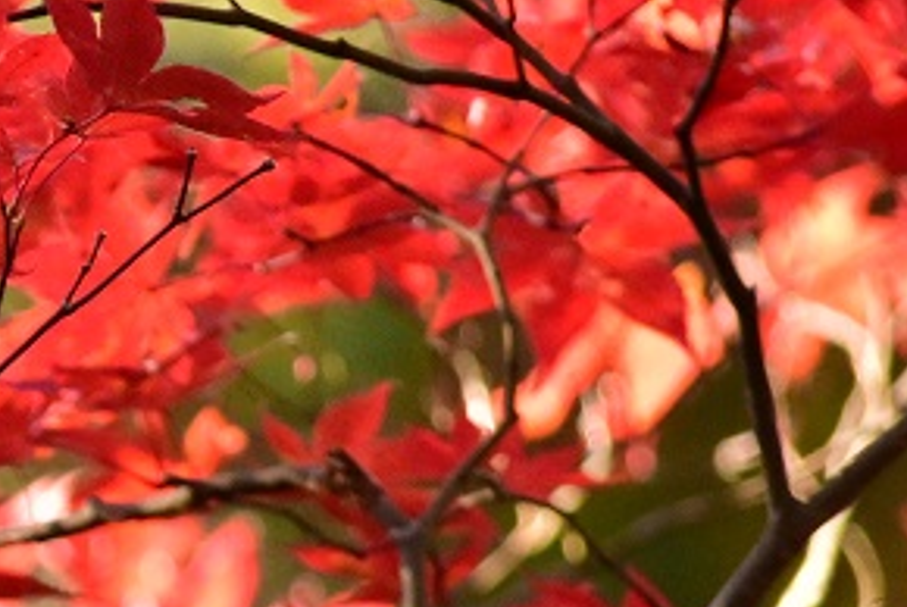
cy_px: 497
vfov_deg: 1.1
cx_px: -757
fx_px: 32835
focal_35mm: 1302
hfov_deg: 1.6
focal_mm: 210
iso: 2500
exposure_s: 1/1600
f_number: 5.3
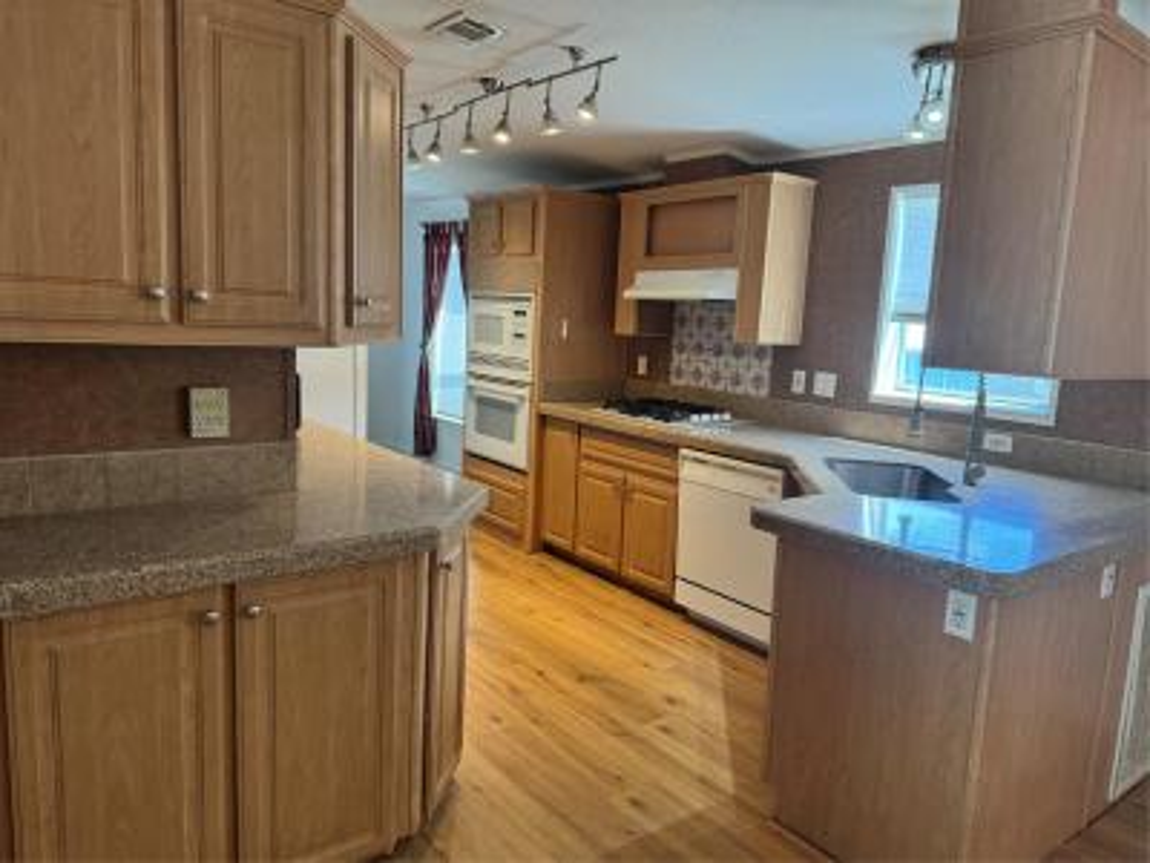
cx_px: 575
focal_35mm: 24
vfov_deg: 56.8
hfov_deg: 71.6
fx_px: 797
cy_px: 432
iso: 200
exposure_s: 1/120
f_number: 1.78
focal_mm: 6.76
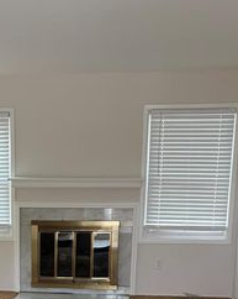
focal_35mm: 70
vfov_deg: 25.1
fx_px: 618
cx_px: 25
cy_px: 333
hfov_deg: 21.3
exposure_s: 1/84
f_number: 1.6
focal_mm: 5.96
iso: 125
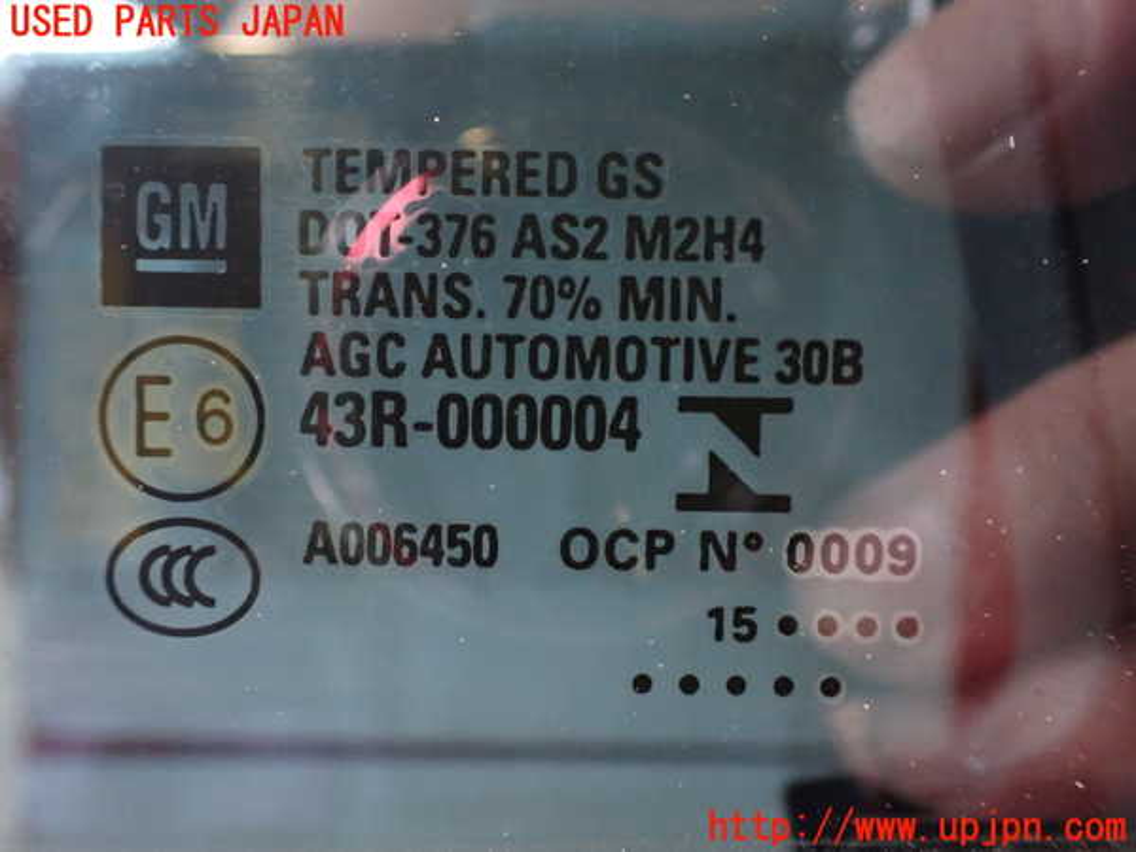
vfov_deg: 46.8
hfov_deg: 60.0
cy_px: 426
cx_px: 568
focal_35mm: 30
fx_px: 985
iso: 1000
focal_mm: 5.4
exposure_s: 1/30
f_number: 2.3
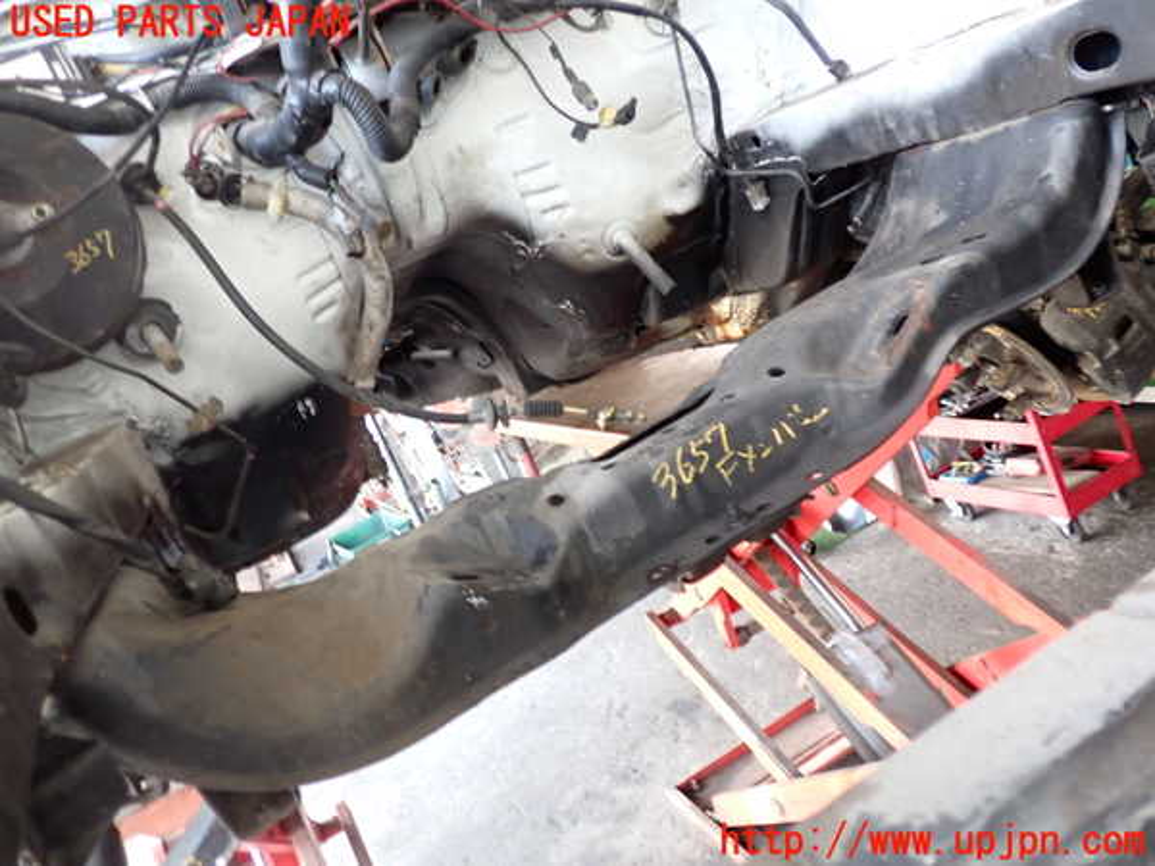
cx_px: 578
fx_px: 1001
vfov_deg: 46.8
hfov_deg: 60.0
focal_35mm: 30
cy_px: 433
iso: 320
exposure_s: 1/30
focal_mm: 5.4
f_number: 2.3
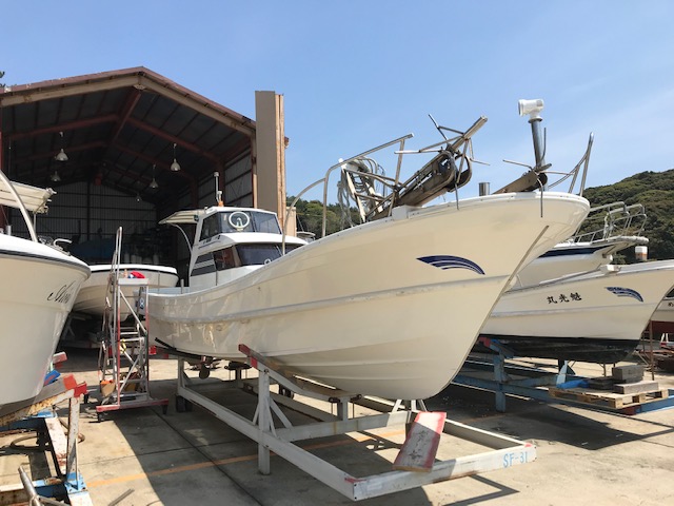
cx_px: 337
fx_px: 545
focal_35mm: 28
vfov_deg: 49.7
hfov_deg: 63.4
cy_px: 253
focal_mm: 3.99
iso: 20
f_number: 1.8
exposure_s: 1/2907
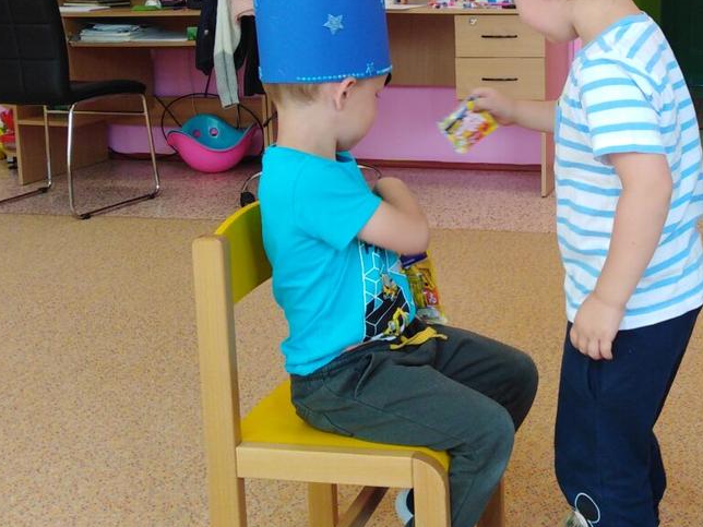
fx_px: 1097
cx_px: 563
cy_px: 152
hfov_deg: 34.4
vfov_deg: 26.8
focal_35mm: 54
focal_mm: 3.46
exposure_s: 1/50
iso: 108
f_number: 2.2
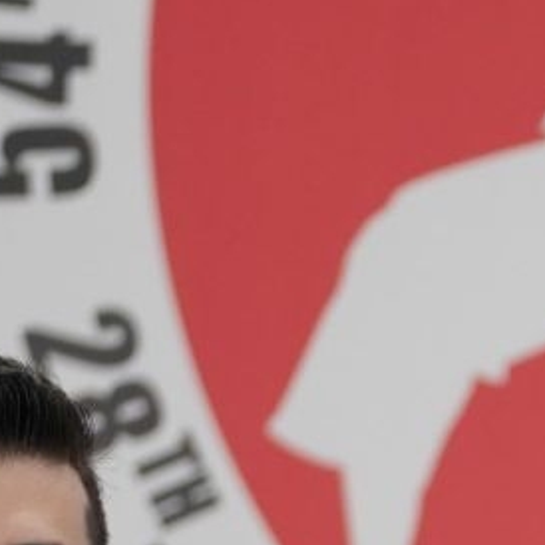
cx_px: 1060
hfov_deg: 2.2
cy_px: 1056
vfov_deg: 2.2
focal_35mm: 799
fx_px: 14232
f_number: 2.8
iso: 1000
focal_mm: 143
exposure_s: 1/250
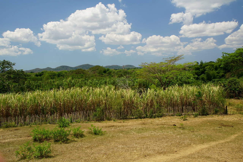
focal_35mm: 30
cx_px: 122
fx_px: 202
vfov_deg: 43.6
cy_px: 81
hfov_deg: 61.9
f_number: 11
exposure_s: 1/60
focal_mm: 20
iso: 125
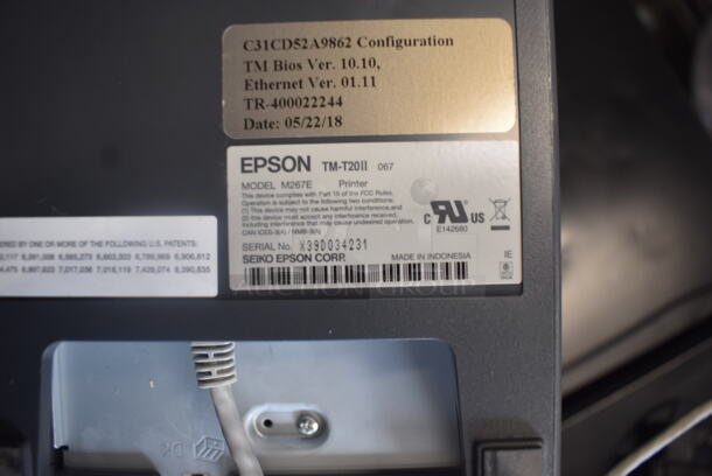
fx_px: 534
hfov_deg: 67.3
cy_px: 238
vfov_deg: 48.0
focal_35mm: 27
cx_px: 356
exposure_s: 1/60
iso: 800
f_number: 4.5
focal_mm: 18
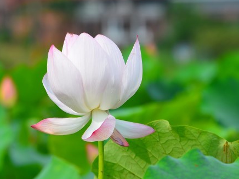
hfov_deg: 6.3
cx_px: 124
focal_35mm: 317
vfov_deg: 4.7
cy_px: 95
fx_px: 2189
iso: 100
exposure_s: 1/320
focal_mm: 150
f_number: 7.1
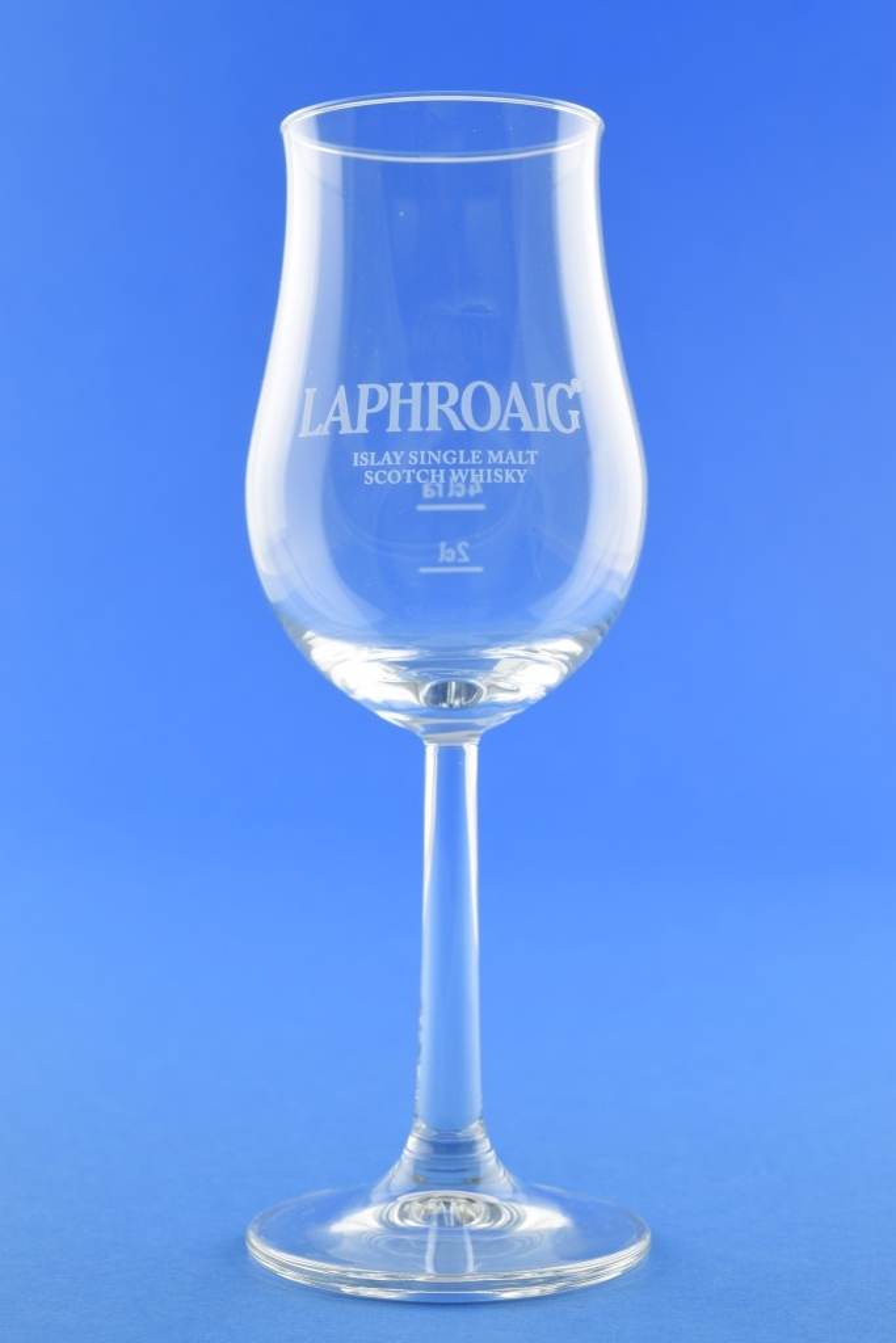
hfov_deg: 22.6
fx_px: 2239
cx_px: 448
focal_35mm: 60
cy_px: 672
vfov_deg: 33.4
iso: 100
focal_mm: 40
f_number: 10
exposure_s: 1/10
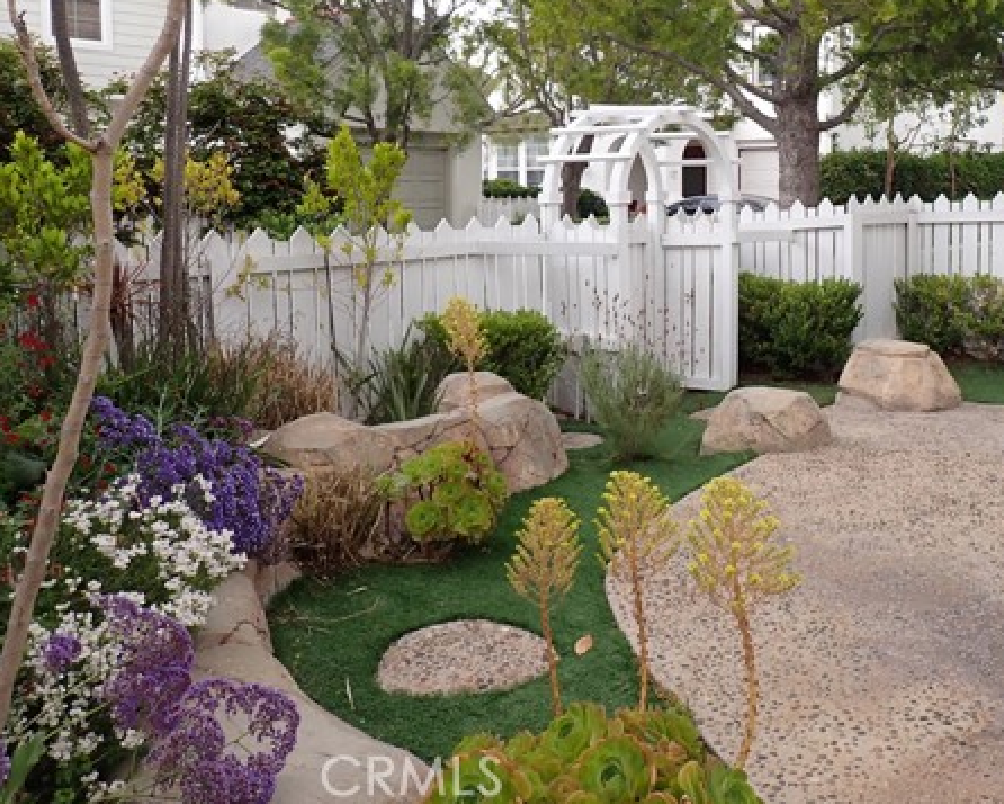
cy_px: 268
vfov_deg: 41.7
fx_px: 1040
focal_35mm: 35
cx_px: 714
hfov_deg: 50.0
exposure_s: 1/125
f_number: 2.8
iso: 100
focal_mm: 4.5
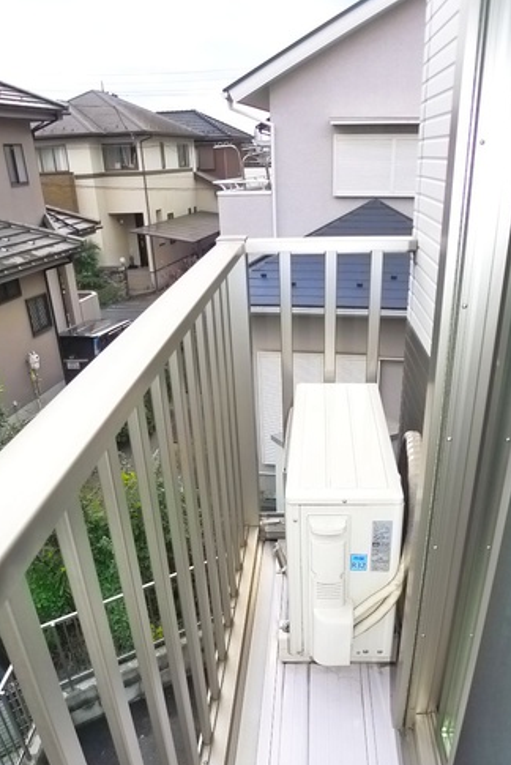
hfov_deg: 36.8
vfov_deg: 52.0
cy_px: 517
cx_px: 299
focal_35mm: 36
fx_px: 765
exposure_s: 1/100
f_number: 2
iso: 400
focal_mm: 5.1
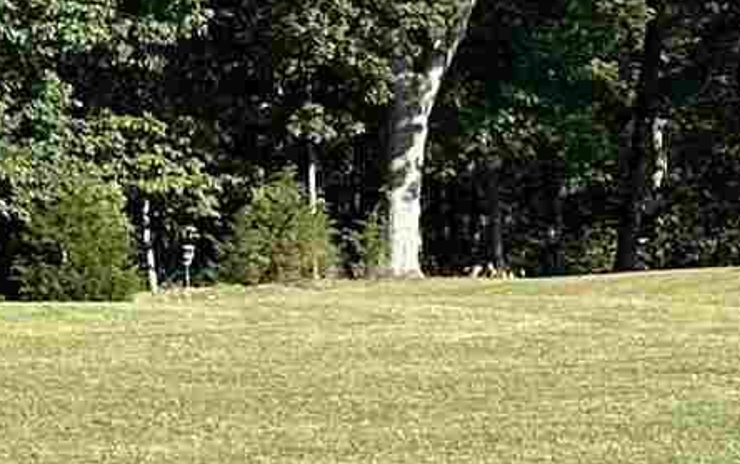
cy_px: 294
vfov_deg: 7.5
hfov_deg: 9.3
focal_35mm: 176
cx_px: -1542
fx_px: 3551
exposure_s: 1/2591
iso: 80
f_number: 1.78
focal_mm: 6.86
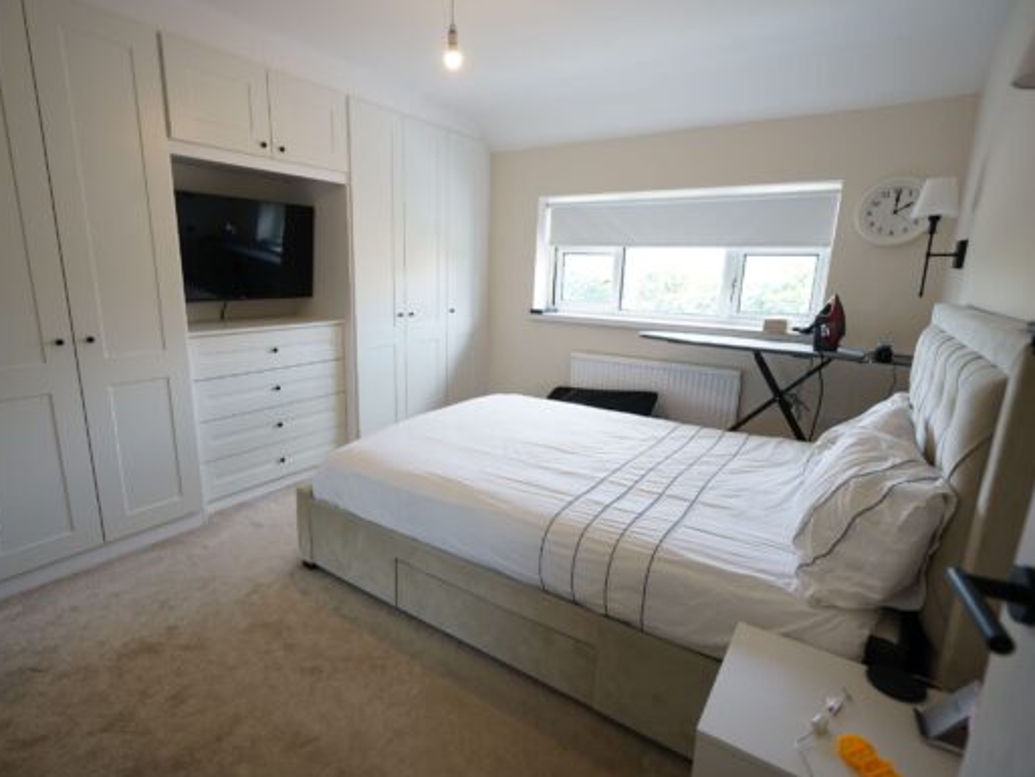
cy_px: 396
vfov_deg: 71.6
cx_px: 482
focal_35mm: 18
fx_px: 538
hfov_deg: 87.6
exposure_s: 1/80
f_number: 4
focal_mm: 16
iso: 400
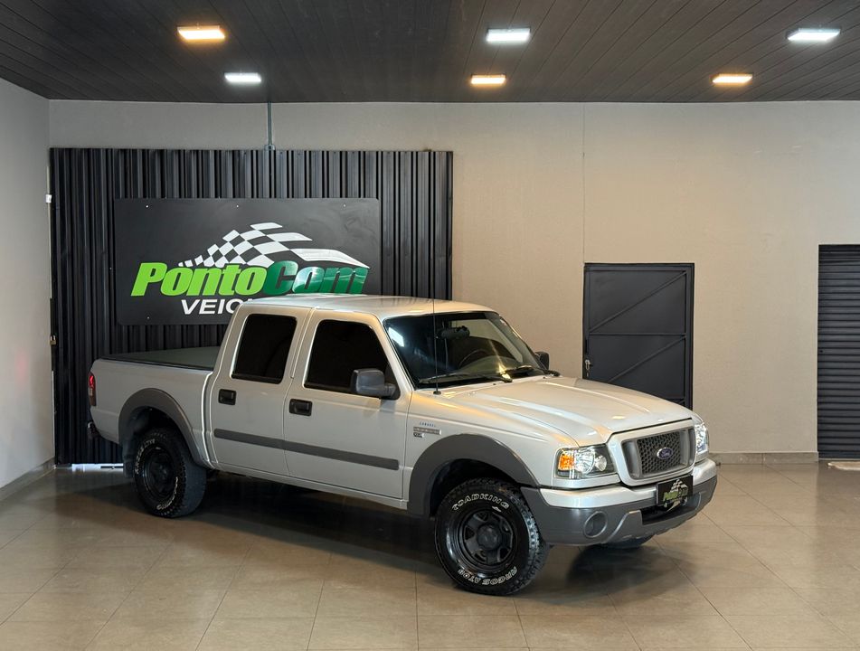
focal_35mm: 48
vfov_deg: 30.4
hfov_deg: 39.5
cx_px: 430
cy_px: 326
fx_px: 1197
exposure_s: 1/60
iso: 250
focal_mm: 6.76
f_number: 1.78
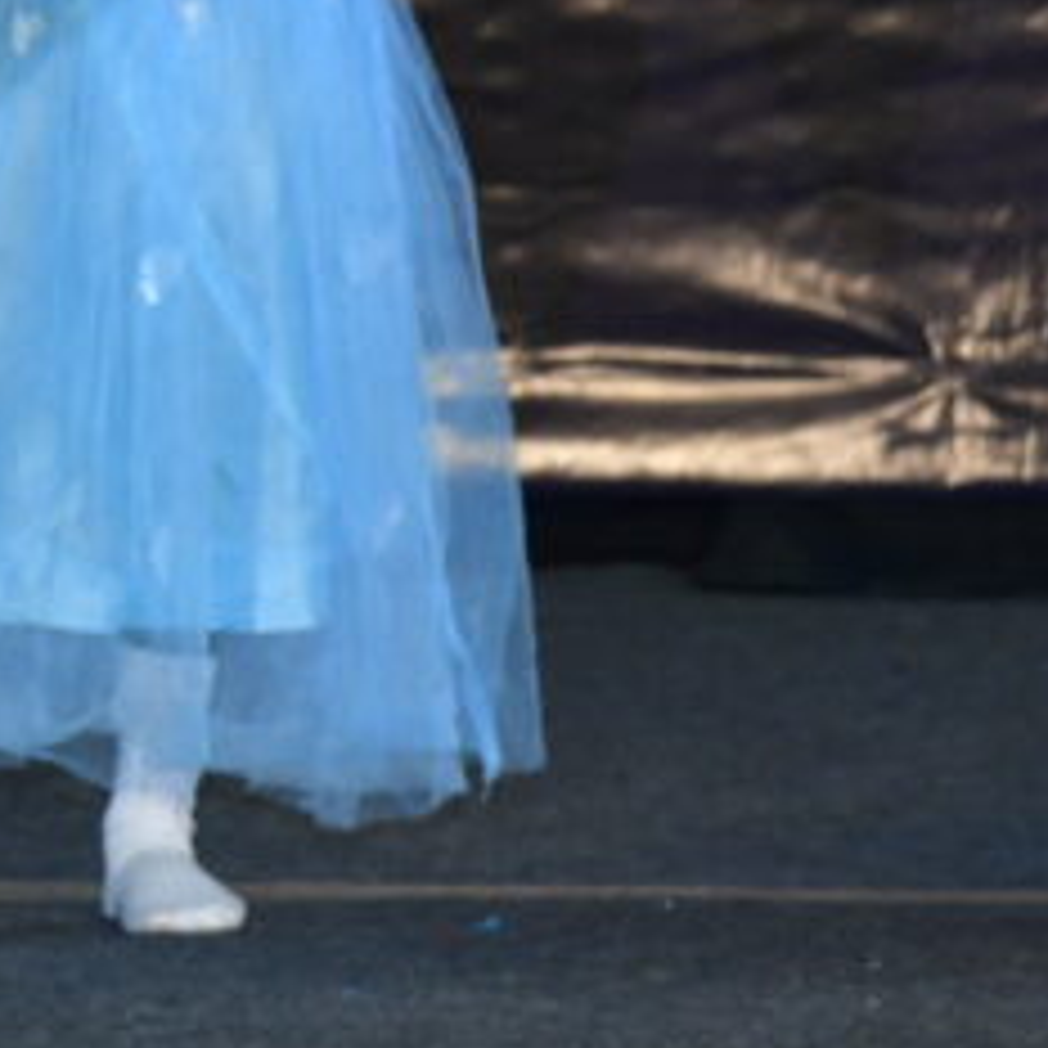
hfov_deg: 4.2
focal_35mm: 418
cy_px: 263
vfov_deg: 4.2
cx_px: -378
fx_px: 14317
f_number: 7.1
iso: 2500
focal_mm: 112
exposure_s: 1/200
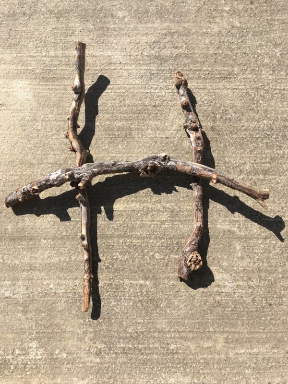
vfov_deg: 61.7
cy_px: 192
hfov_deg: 48.2
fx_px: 322
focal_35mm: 29
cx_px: 144
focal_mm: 4.15
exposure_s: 1/1570
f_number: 2.2
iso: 25
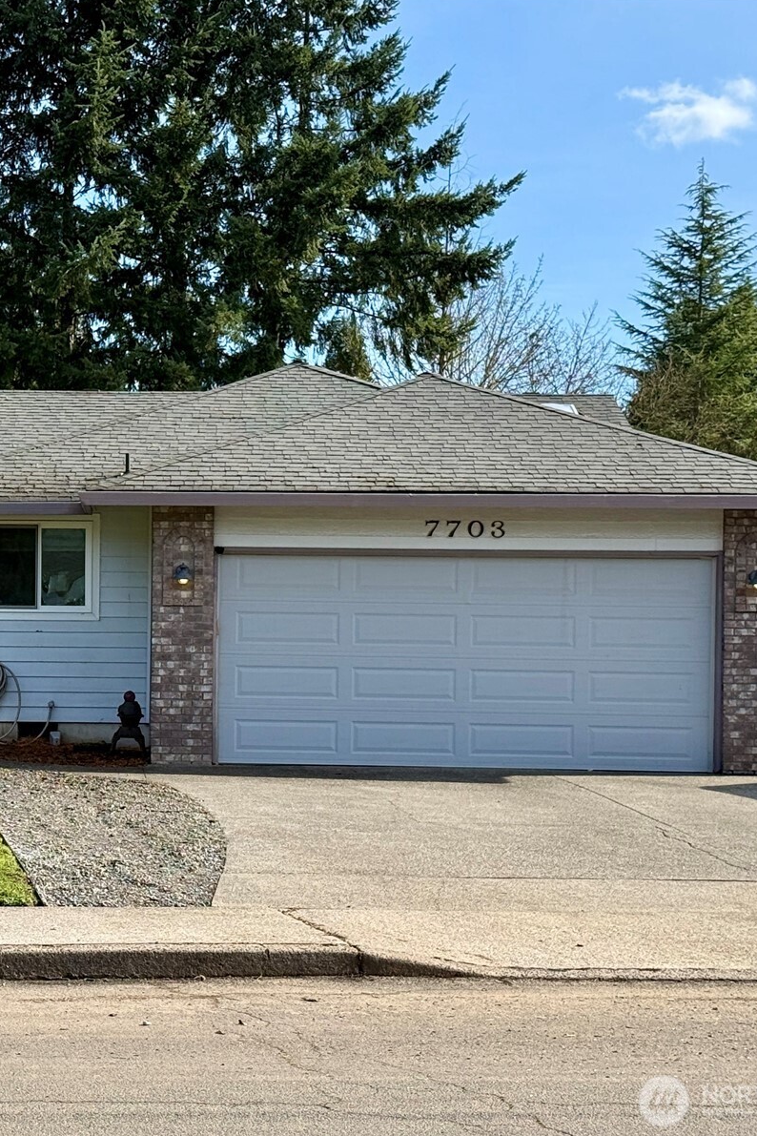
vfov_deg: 30.1
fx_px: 2113
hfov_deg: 20.0
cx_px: 120
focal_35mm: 67
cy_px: 567
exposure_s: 1/2415
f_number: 1.78
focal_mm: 6.76
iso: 64
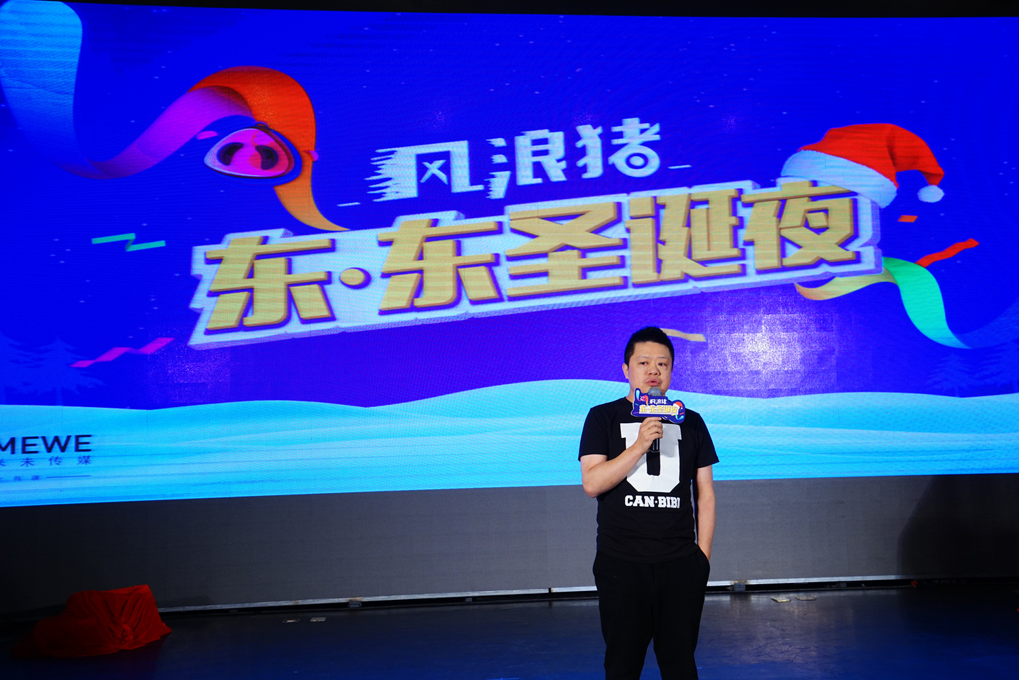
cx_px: 510
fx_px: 991
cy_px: 340
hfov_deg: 54.4
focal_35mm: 35
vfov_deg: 37.9
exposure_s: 1/100
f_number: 5.6
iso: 640
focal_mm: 35
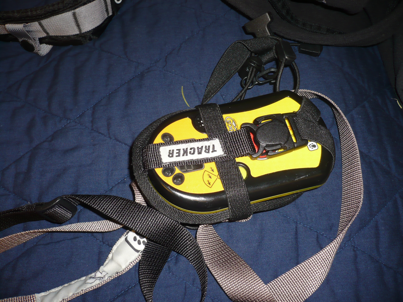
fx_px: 407
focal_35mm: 35
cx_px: 202
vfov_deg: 40.7
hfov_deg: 52.6
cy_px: 151
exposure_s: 1/30
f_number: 2.8
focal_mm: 5.8
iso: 100
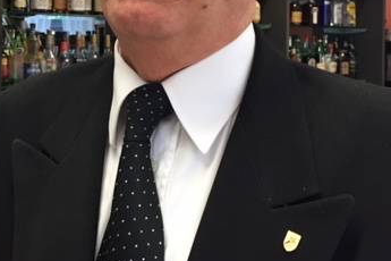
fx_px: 608
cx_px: 110
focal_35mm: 56
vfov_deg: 23.7
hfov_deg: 35.1
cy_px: 41
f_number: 2.2
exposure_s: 1/33
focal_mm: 4.15
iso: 125
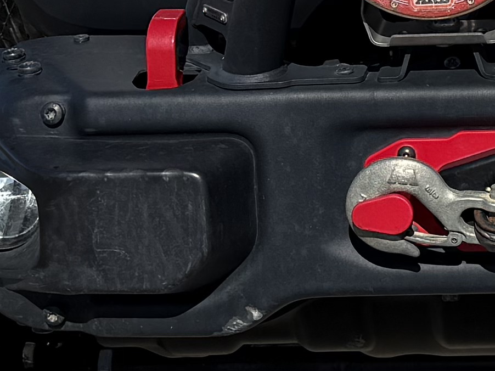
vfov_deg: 9.5
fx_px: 2173
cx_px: 637
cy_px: -172
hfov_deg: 12.6
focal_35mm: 152
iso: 80
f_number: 1.78
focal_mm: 6.76
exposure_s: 1/5714
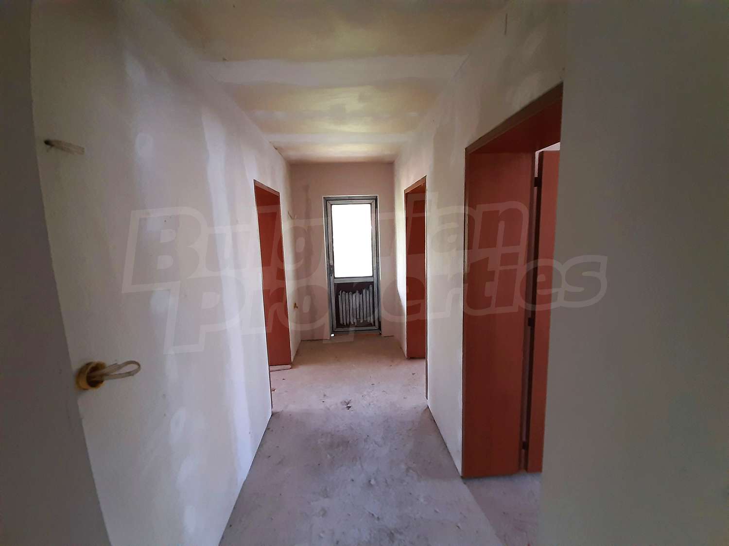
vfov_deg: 89.9
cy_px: 273
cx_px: 364
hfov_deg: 106.2
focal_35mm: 13
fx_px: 274
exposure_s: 1/25
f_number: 2.2
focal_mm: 1.42
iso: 250
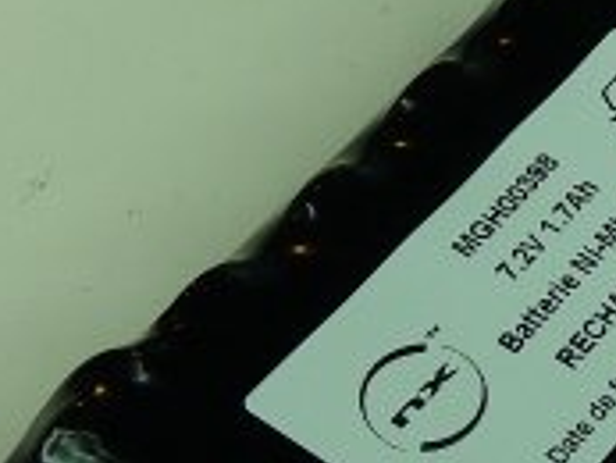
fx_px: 2173
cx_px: 662
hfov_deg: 15.7
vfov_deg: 12.2
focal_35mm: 122
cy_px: 296
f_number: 3.2
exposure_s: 1/100
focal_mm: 4.8
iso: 100
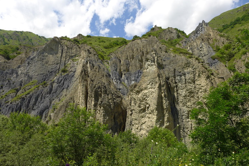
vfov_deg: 53.2
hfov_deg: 73.7
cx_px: 124
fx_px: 166
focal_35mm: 24
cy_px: 83
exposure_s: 1/1600
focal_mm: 4.7
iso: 80
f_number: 2.8
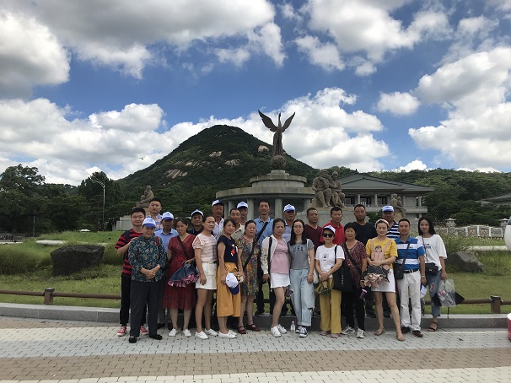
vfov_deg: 49.7
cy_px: 192
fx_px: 413
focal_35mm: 28
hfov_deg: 63.5
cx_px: 256
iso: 20
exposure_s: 1/2994
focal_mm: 3.99
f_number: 1.8
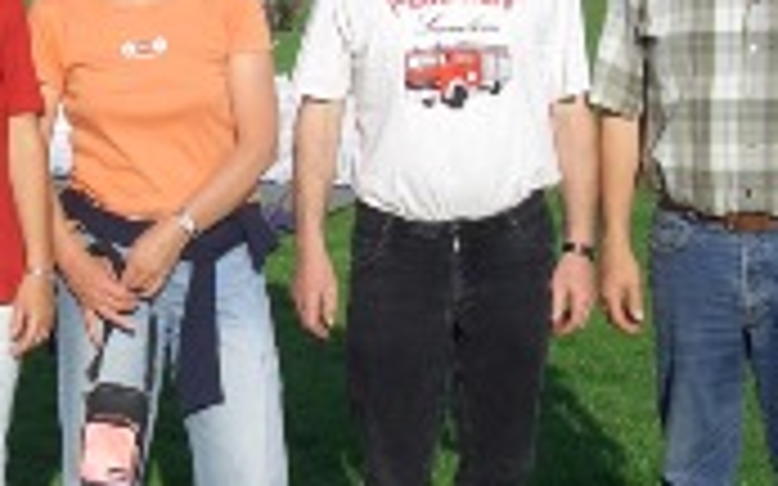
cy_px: 266
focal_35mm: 108
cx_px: 130
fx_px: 2289
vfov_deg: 12.1
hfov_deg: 19.1
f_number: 5
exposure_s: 1/400
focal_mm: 9.2
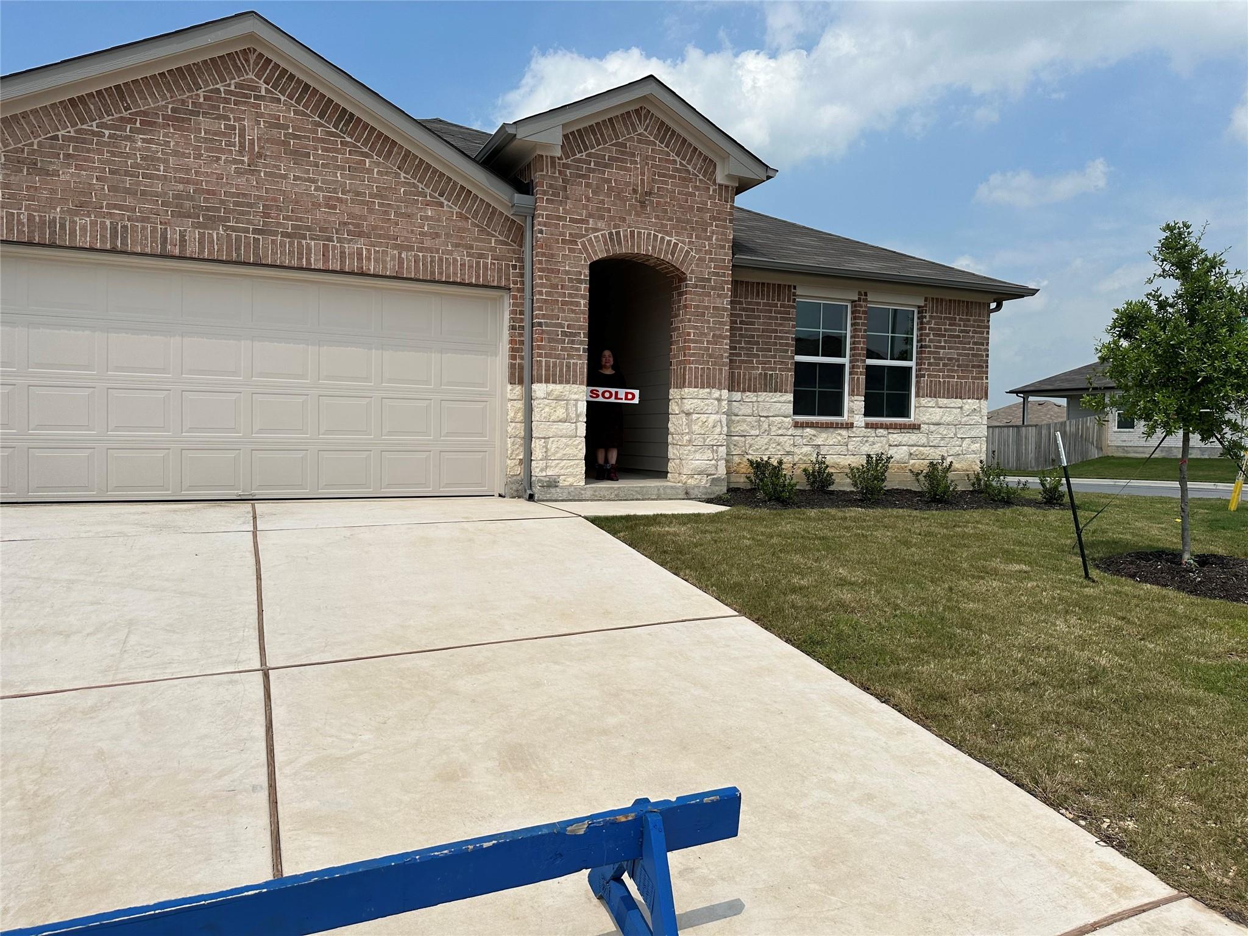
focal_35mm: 24
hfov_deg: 71.6
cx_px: 624
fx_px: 865
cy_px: 468
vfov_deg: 56.8
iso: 80
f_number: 1.78
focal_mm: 6.86
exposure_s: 1/9709
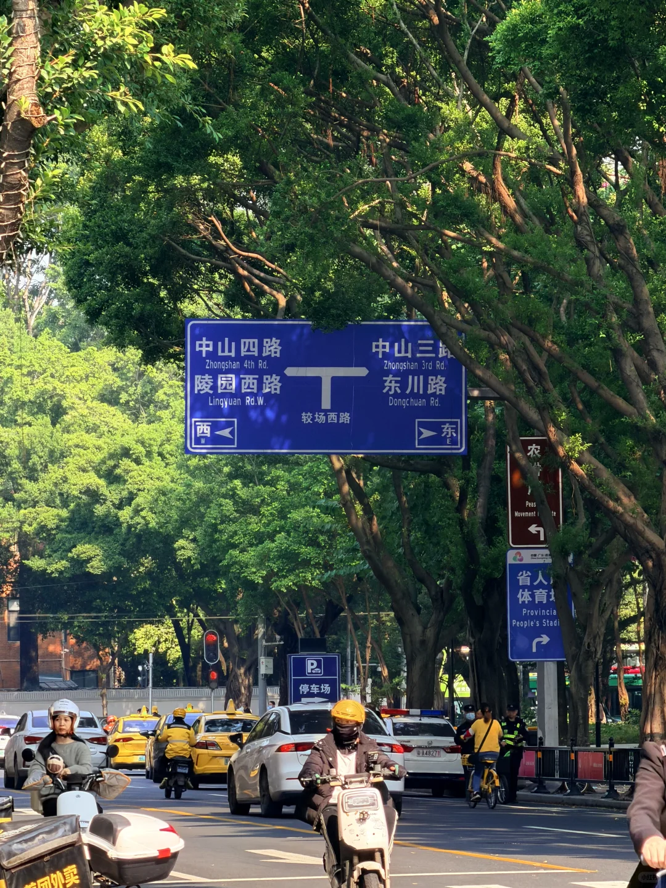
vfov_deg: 9.9
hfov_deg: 7.4
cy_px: 444
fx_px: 5131
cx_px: 333
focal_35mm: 200
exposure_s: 1/358
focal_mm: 16.89
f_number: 2.8
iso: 50
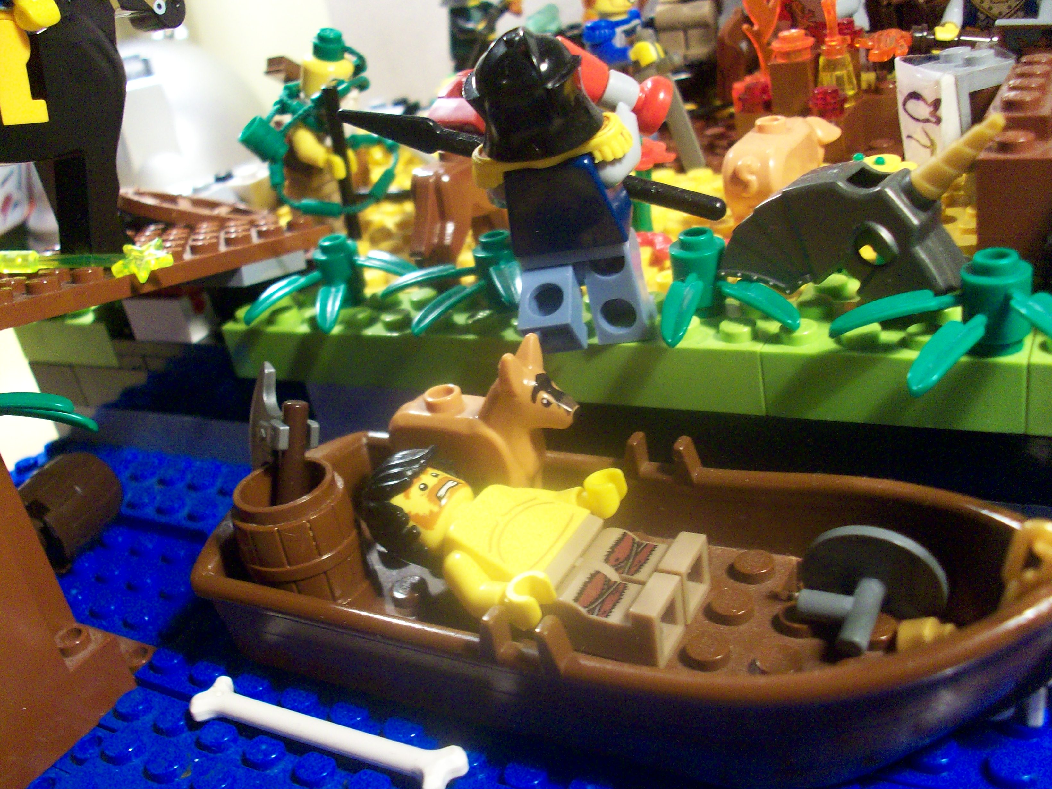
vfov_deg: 41.8
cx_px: 526
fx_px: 1033
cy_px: 394
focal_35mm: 34
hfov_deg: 54.0
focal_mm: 5.7
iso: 160
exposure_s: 1/24.3
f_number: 2.8
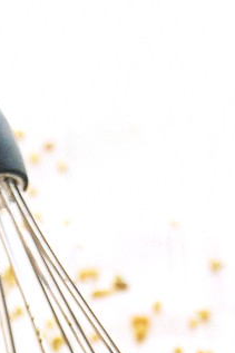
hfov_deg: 6.0
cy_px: 369
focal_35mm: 227
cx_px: 28
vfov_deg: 9.0
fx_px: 2225
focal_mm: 48
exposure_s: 1/40
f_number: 5.6
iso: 800
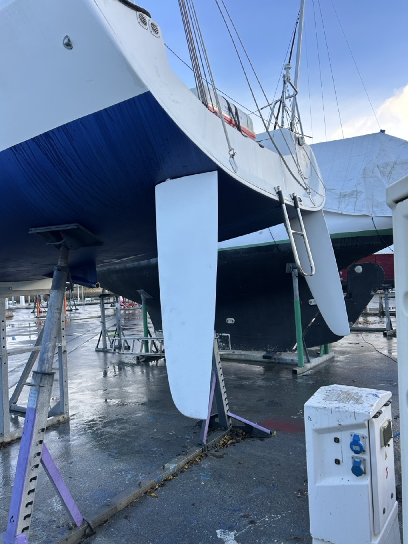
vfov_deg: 67.3
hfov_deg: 53.1
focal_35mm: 26
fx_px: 409
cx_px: 204
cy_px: 272
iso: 50
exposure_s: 1/621
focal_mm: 5.7
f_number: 1.5
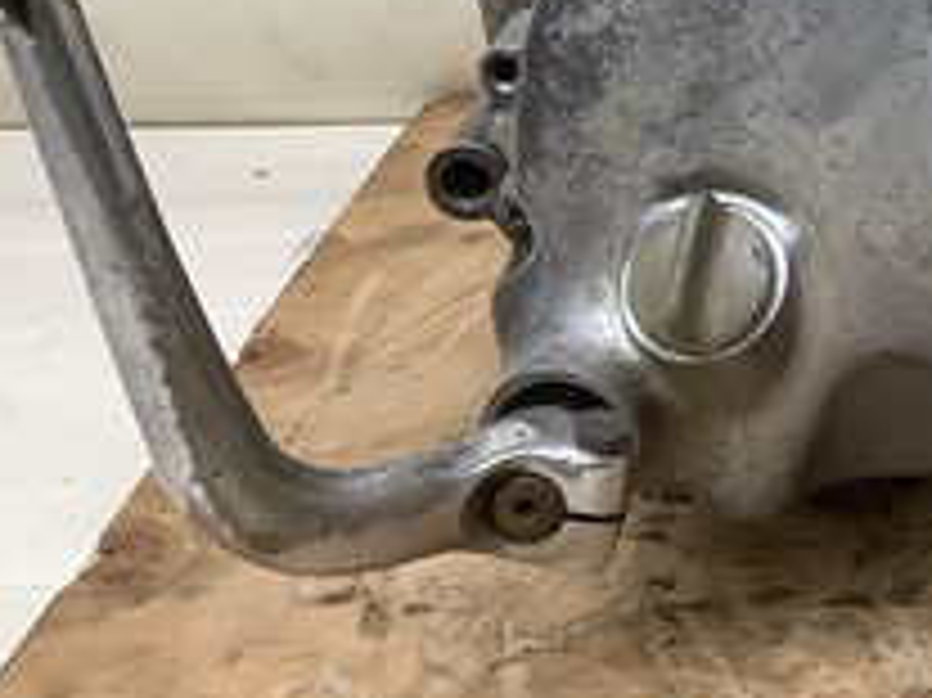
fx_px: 2422
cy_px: -167
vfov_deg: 15.7
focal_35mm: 90
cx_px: 1198
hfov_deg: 20.1
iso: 50
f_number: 2.4
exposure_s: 1/60
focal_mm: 3.3
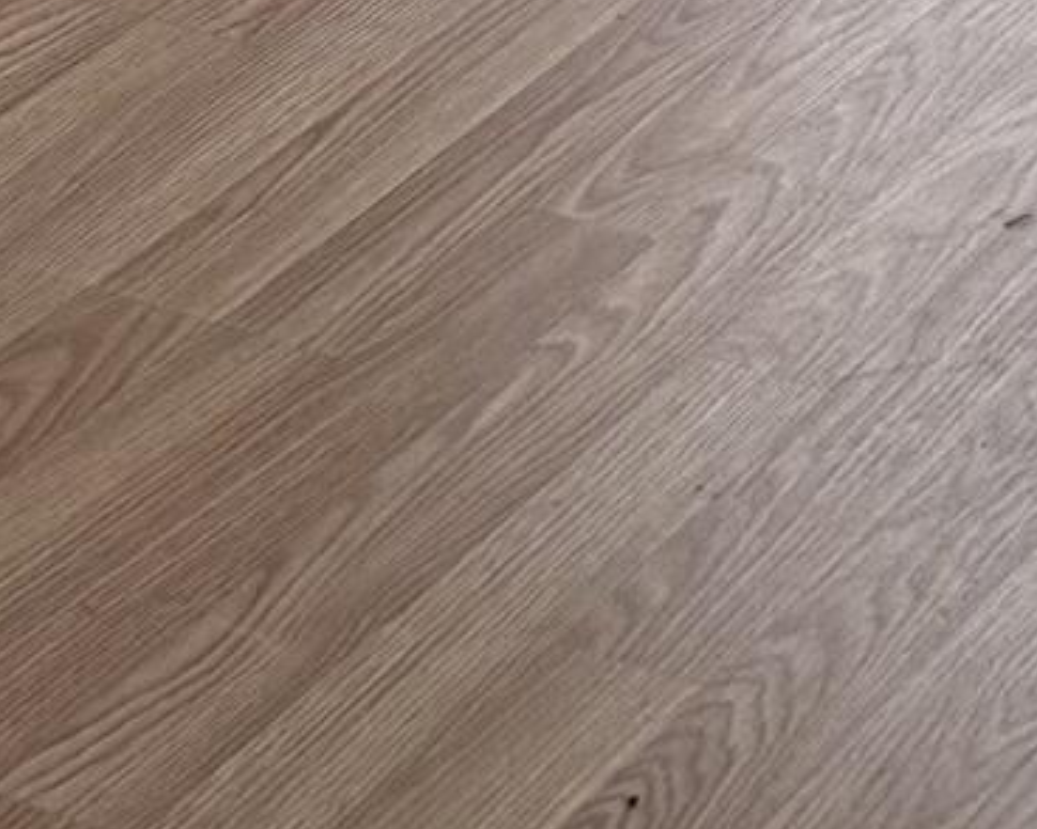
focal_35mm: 191
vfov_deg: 6.9
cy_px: -2016
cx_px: 1057
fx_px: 5859
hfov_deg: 10.0
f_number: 1.78
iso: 200
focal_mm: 6.76
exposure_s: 1/117
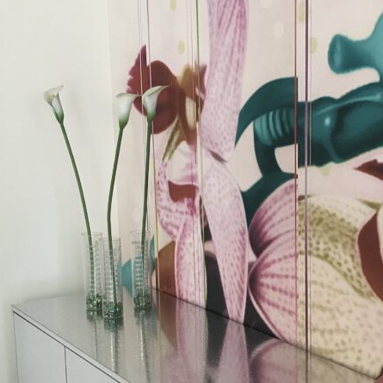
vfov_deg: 29.9
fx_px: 714
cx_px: 250
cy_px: 245
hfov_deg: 29.9
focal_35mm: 57
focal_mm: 3.99
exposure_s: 1/25
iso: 32
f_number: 1.8
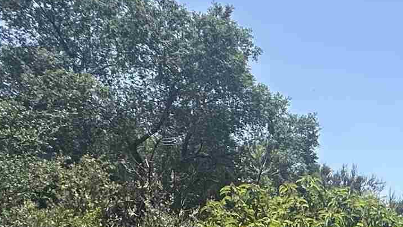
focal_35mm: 65
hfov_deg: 27.5
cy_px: 387
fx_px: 694
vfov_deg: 16.1
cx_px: 511
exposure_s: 1/1208
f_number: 2.2
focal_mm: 2.22
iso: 50
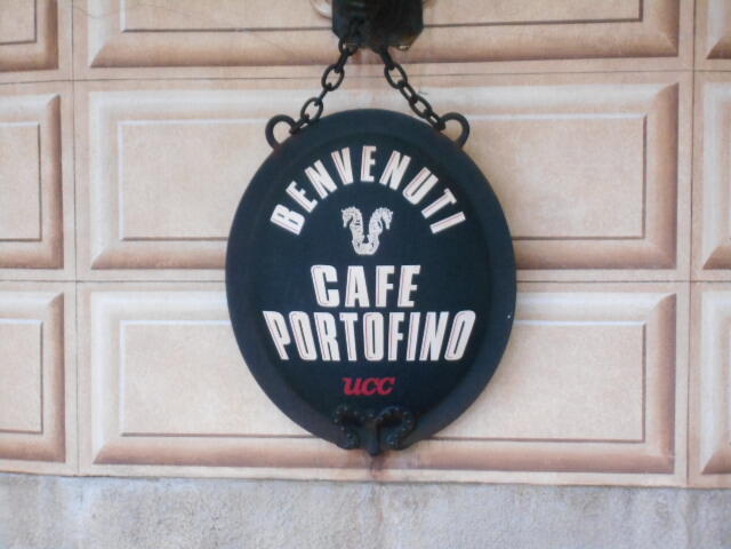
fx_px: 2386
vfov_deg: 13.1
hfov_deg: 17.4
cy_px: 274
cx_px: 366
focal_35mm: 113
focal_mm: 20.1
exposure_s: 1/60
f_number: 6
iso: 800
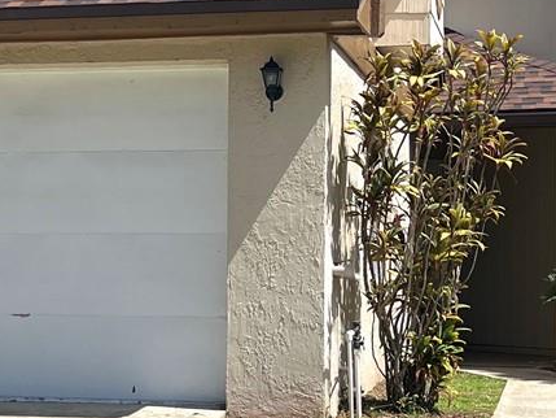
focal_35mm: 97
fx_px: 1558
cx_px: 143
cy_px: 219
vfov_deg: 15.3
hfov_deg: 20.1
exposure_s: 1/5076
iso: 50
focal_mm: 5.7
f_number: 1.5
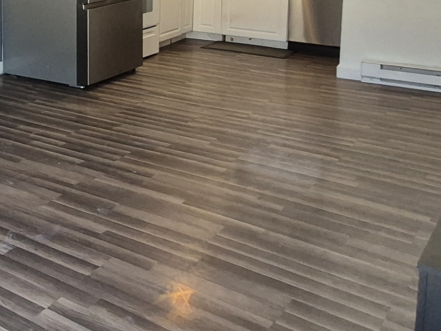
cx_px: -108
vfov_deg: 27.6
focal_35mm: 48
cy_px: -37
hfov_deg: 31.9
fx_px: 612
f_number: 2.2
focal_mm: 1.74
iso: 200
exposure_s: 1/60
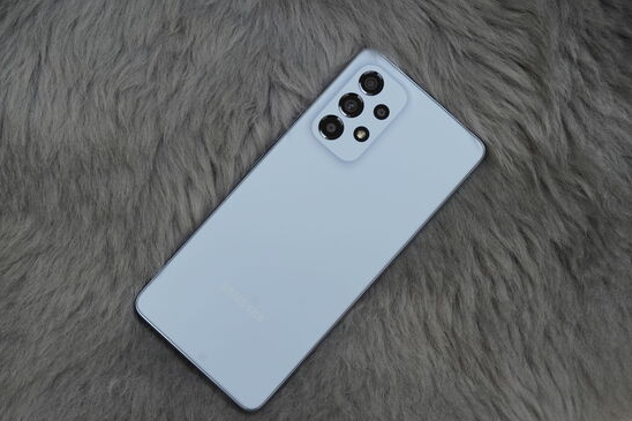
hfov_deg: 35.6
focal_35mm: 56
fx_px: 983
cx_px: 283
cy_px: 225
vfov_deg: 24.2
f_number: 7.1
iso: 400
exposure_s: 1/250
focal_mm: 50
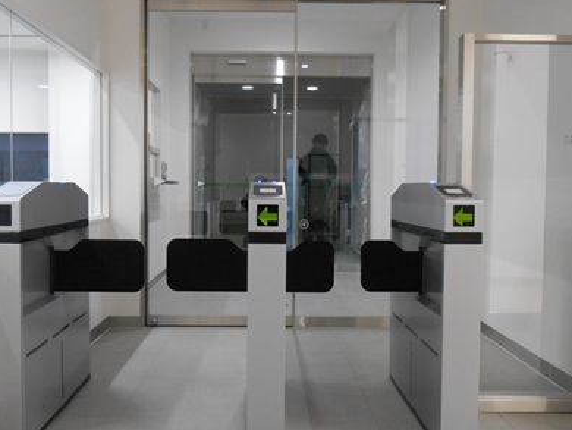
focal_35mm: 40
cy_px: 222
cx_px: 271
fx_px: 661
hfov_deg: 46.8
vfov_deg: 36.0
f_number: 3.4
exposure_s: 1/30
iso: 360
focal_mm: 4.7
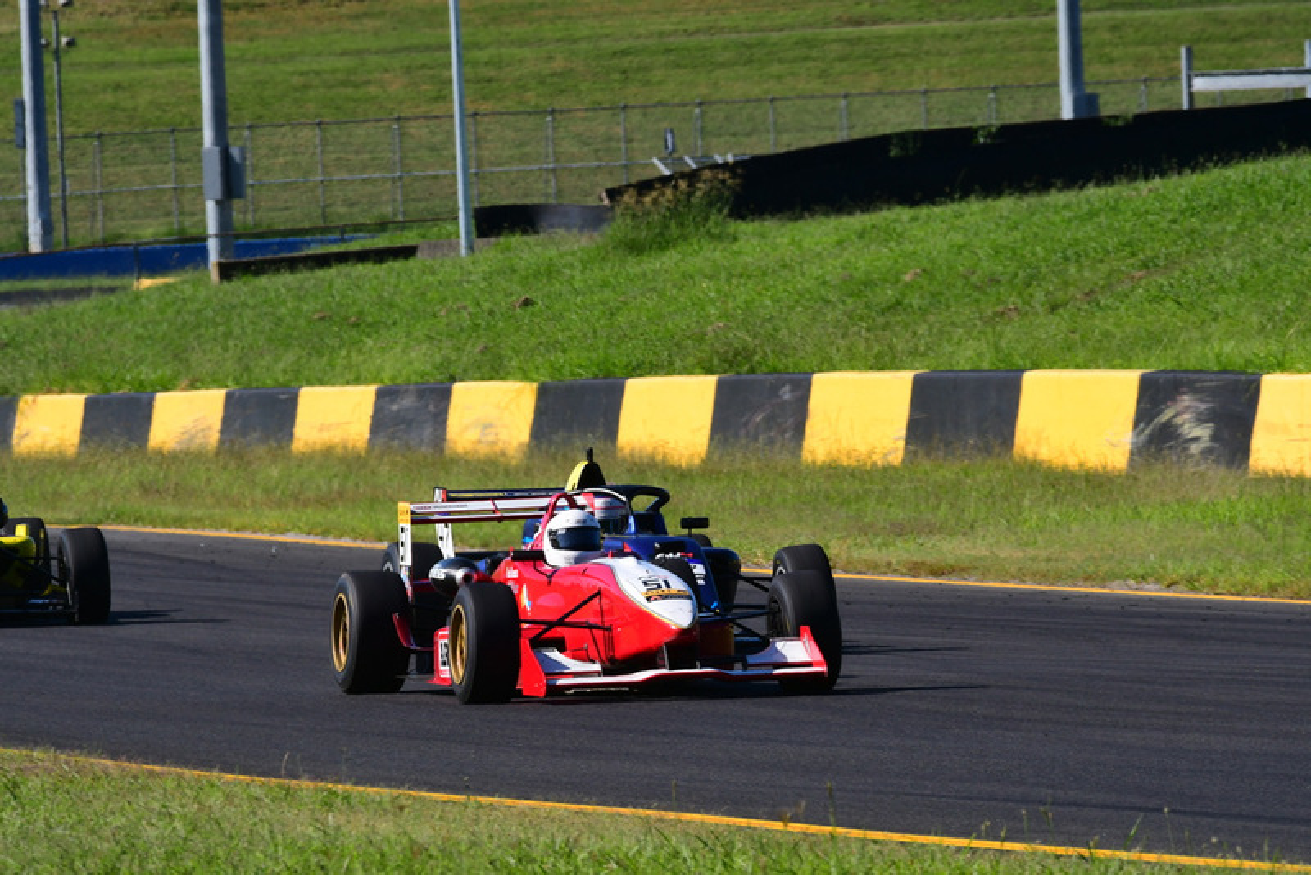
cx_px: 656
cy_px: 438
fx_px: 18578
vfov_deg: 2.7
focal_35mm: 510
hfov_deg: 4.0
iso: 500
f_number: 13
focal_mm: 340
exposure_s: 1/640
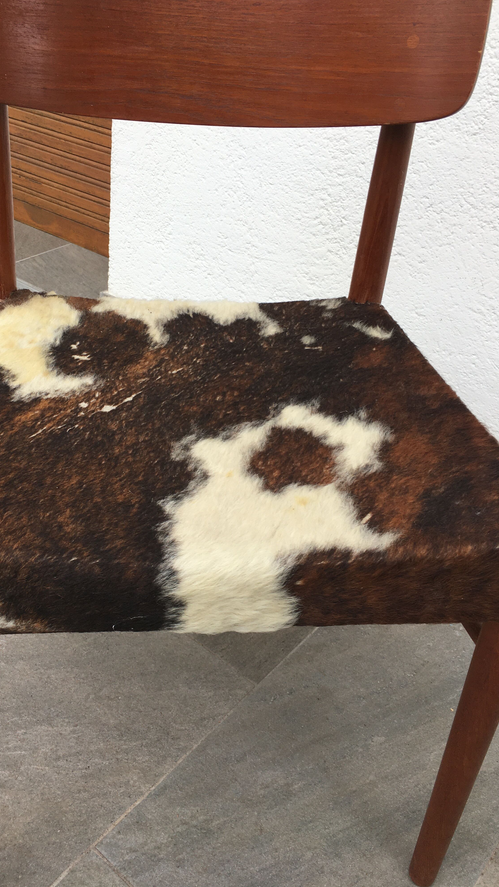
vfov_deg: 61.0
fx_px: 753
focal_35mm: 32
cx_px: 178
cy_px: 438
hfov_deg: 36.4
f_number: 2.2
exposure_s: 1/110
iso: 25
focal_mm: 4.15
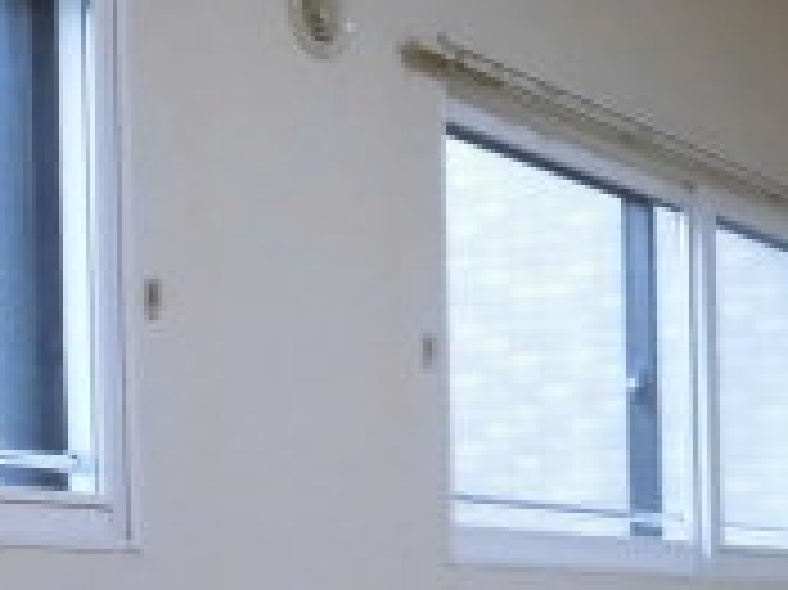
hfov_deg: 18.6
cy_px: 703
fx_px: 2002
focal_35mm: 88
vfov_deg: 16.1
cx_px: 1301
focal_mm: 4.3
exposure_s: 1/30
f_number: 3.1
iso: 320
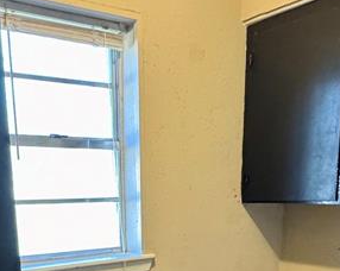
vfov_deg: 27.2
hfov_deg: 37.9
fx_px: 492
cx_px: 131
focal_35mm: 49
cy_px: 323
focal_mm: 2.22
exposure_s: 1/60
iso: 500
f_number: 2.2
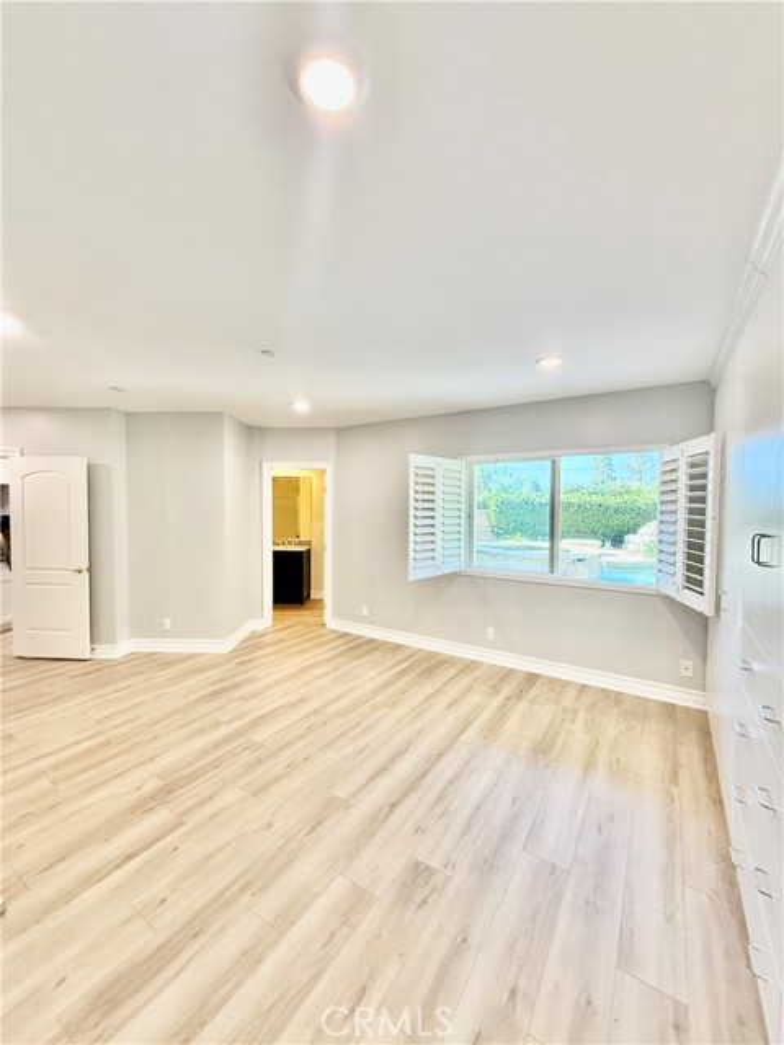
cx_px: 392
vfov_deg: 102.1
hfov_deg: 85.7
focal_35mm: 14
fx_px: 423
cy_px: 522
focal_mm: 2.22
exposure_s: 1/120
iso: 250
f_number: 2.2
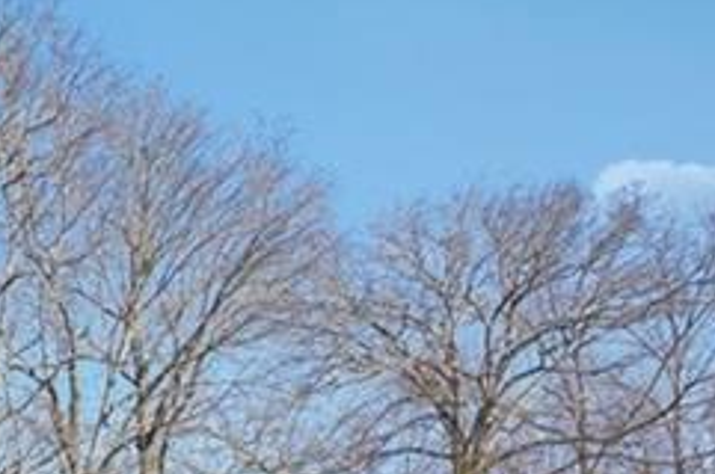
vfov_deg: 17.8
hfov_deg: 26.5
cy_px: 720
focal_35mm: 68
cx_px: -136
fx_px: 1349
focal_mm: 16
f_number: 8
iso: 100
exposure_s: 1/100
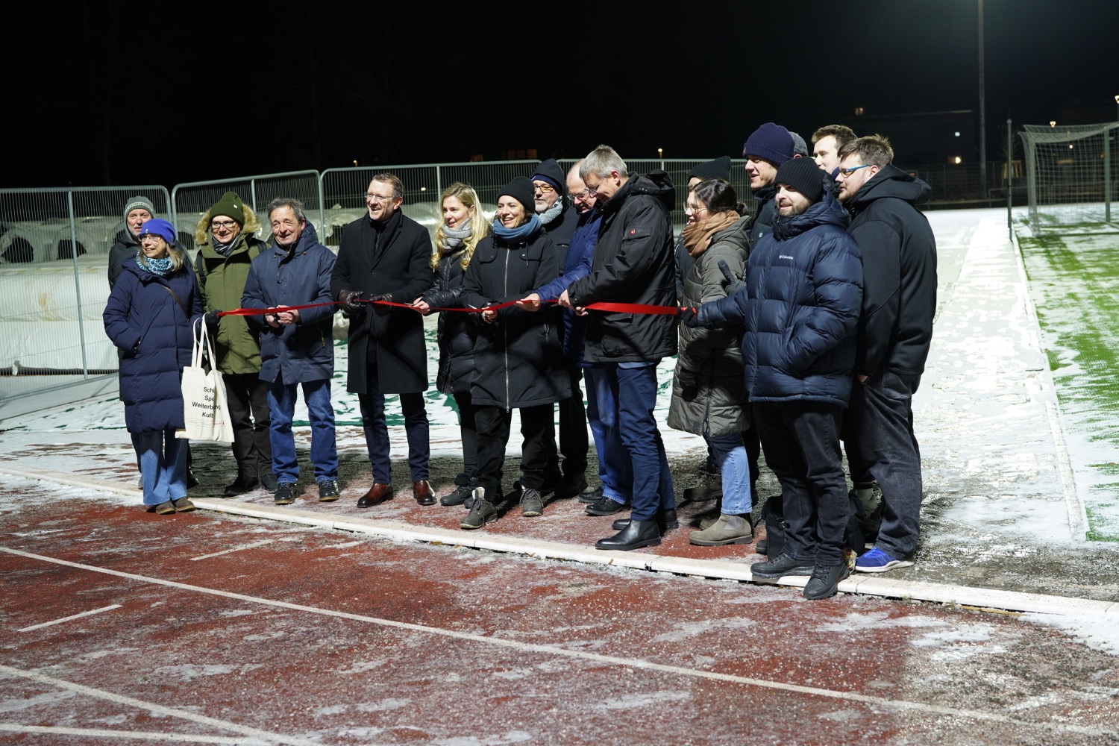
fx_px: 1554
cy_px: 373
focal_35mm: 50
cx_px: 560
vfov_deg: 27.0
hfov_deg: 39.6
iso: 1600
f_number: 3.5
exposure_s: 1/100
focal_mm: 50
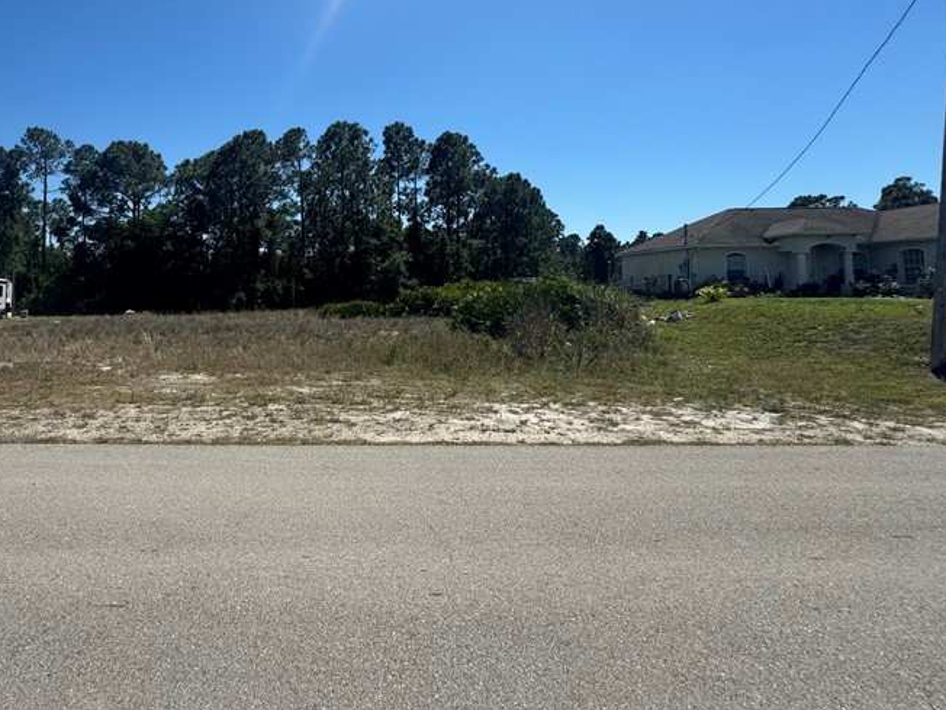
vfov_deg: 60.0
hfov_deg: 74.7
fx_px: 601
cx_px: 340
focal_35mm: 22
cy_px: 251
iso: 50
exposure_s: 1/2028
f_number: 2.2
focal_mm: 2.22
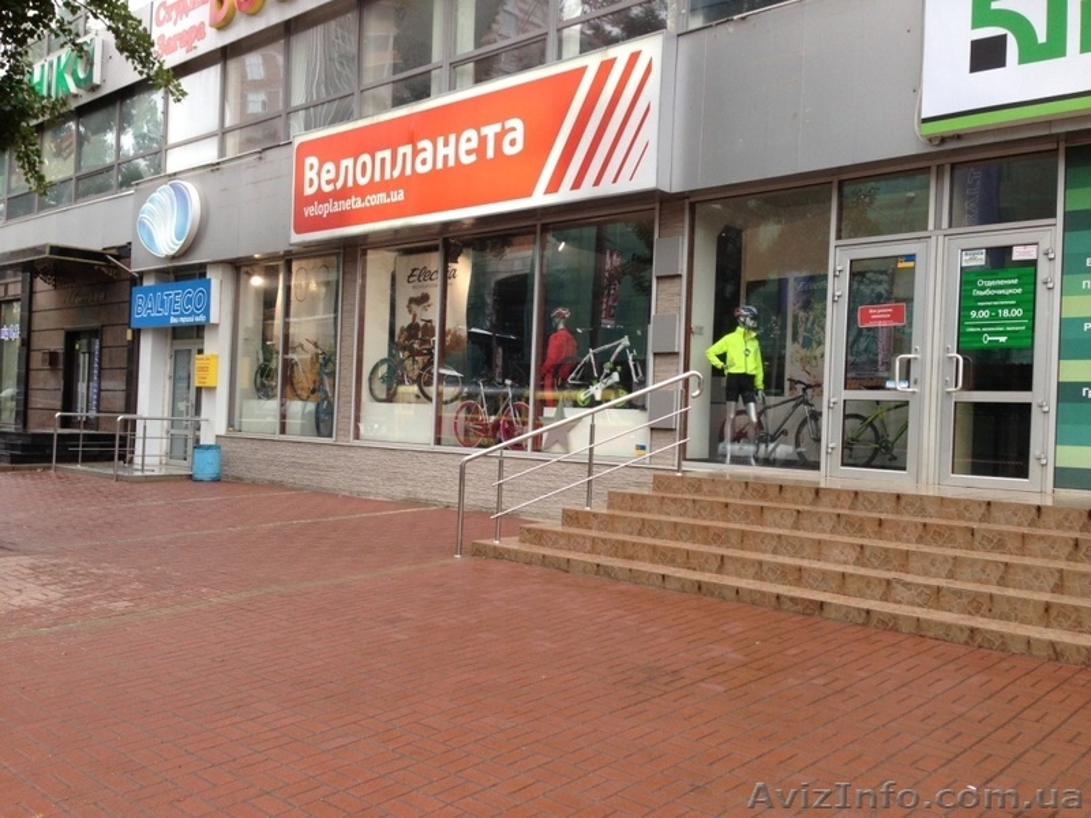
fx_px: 1040
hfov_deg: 55.4
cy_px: 409
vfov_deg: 42.9
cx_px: 546
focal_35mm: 33
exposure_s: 1/120
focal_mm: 4.13
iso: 64
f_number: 2.4
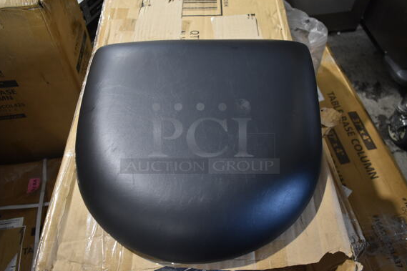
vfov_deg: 44.9
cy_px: 136
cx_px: 200
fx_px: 328
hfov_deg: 63.7
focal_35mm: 29
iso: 1000
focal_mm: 18
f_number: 3.5
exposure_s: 1/30
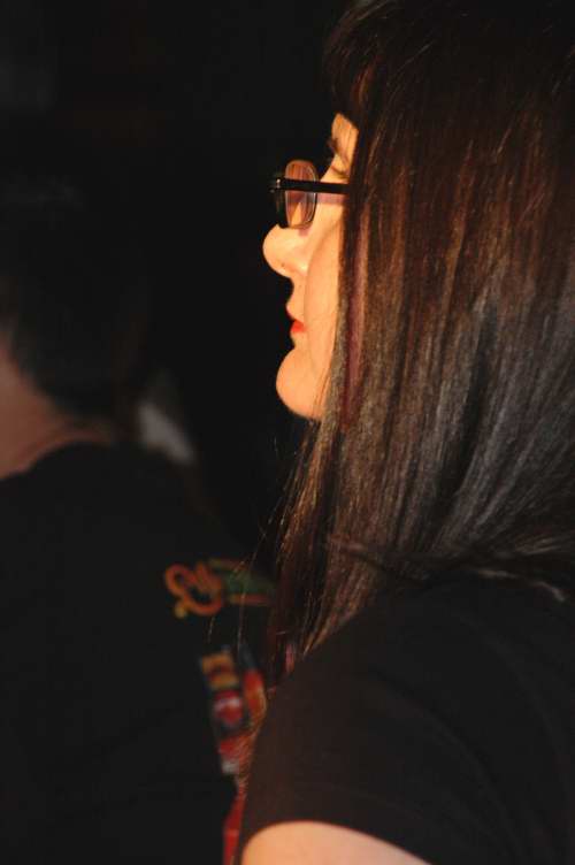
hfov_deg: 7.6
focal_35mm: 180
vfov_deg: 11.4
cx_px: 288
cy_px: 432
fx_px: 4320
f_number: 5.6
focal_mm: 120
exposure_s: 1/60
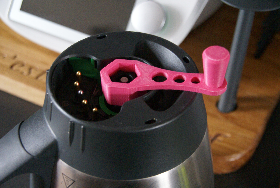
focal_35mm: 68
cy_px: 94
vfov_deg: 20.2
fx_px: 526
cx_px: 140
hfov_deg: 29.8
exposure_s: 1/10
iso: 400
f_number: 5
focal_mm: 45
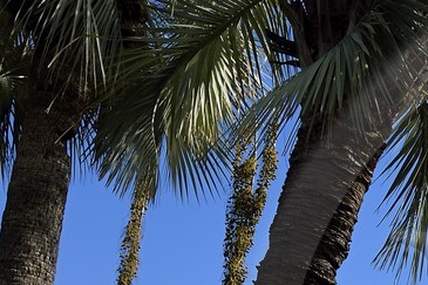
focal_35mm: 114
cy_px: 425
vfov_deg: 11.5
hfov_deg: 15.9
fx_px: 1355
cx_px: 712
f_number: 10
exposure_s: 1/400
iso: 200
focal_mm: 26
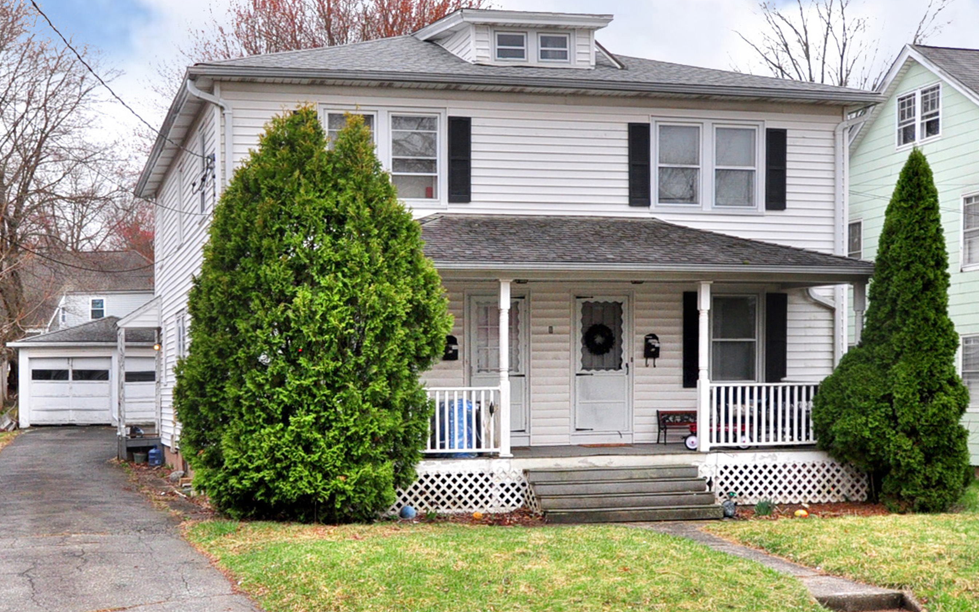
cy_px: 326
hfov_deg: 58.1
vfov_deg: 38.3
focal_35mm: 33
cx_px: 499
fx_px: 880
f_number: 6.3
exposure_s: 1/250
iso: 640
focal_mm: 20
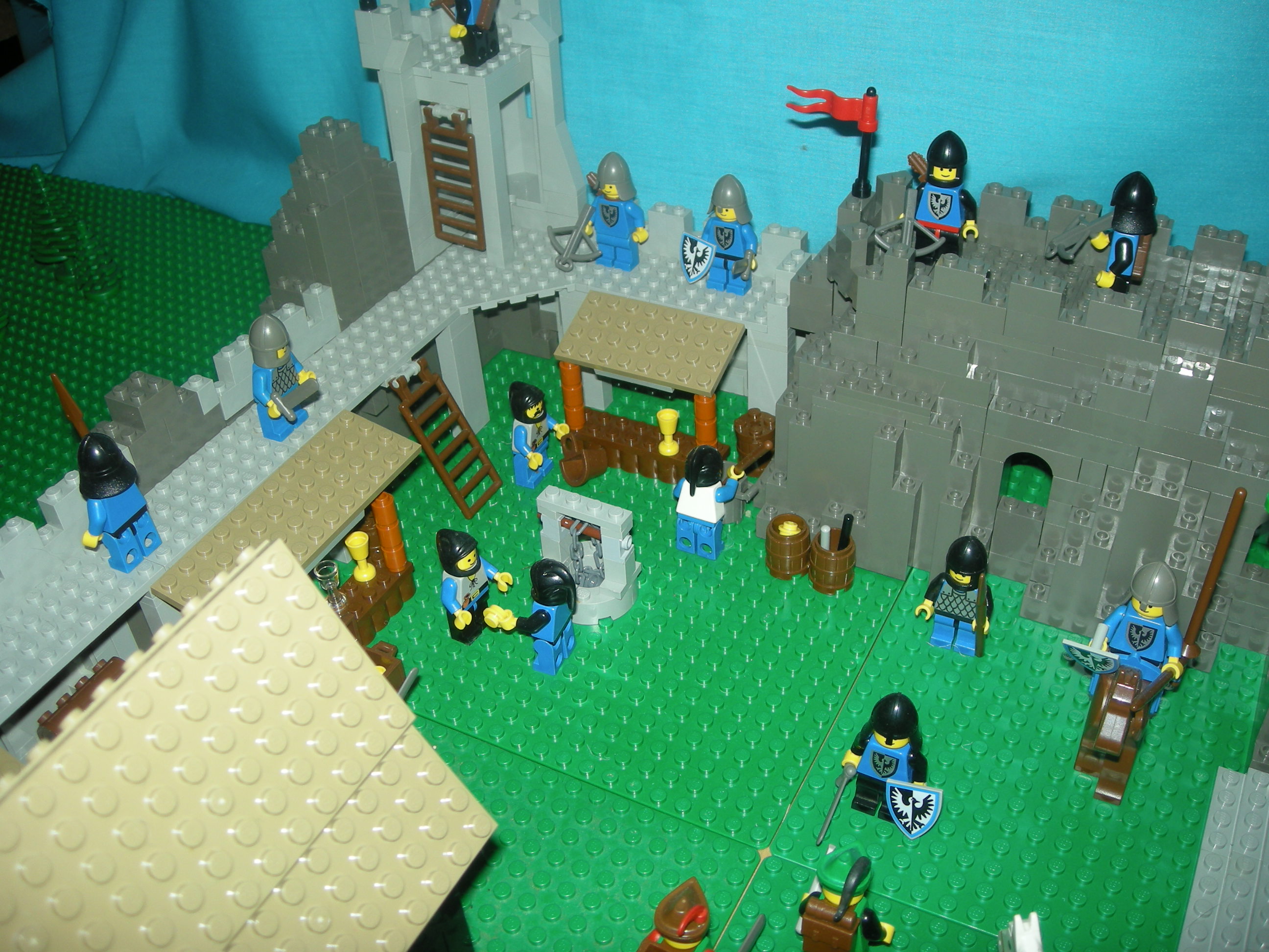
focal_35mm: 35
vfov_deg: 40.7
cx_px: 634
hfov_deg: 52.6
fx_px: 1283
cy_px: 476
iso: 50
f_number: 2.8
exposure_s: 1/60
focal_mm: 5.7
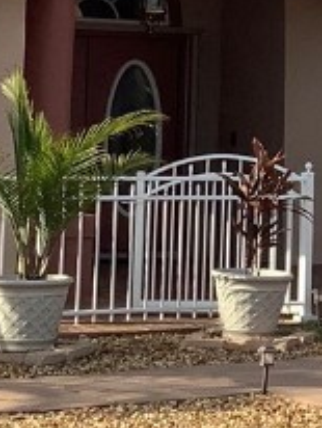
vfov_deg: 12.6
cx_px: 534
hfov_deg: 9.3
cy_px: -15
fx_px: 1906
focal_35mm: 154
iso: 25
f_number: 2.4
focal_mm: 3.3
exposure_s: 1/1045
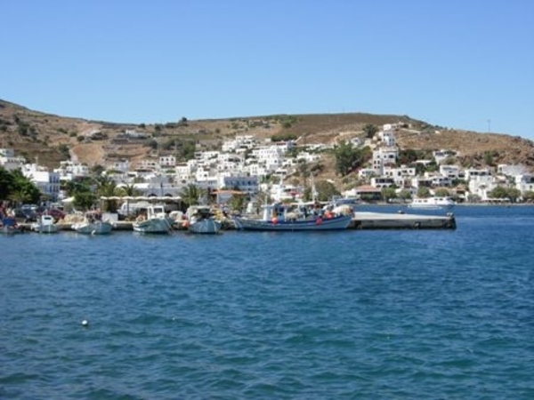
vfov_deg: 23.7
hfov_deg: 31.2
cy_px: 200
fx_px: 956
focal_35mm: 62
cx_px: 267
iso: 50
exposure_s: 1/296
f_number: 6.1
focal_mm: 12.9
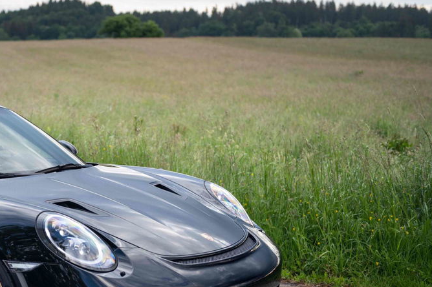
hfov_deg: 28.9
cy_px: 212
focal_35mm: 69
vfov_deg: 19.6
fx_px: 827
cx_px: 121
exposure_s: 1/160
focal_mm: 45
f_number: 2.8
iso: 200
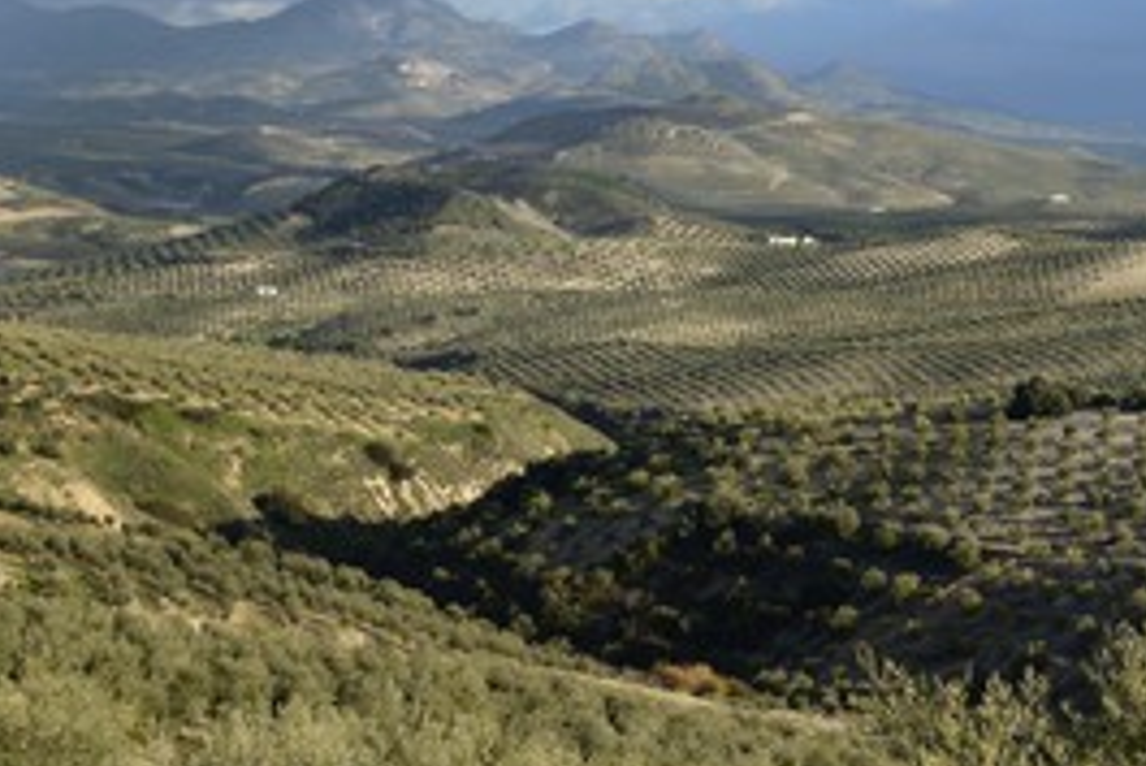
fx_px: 3535
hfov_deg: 18.4
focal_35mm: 111
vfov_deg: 12.3
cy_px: 208
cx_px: 657
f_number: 11
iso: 200
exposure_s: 1/160
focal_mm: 70
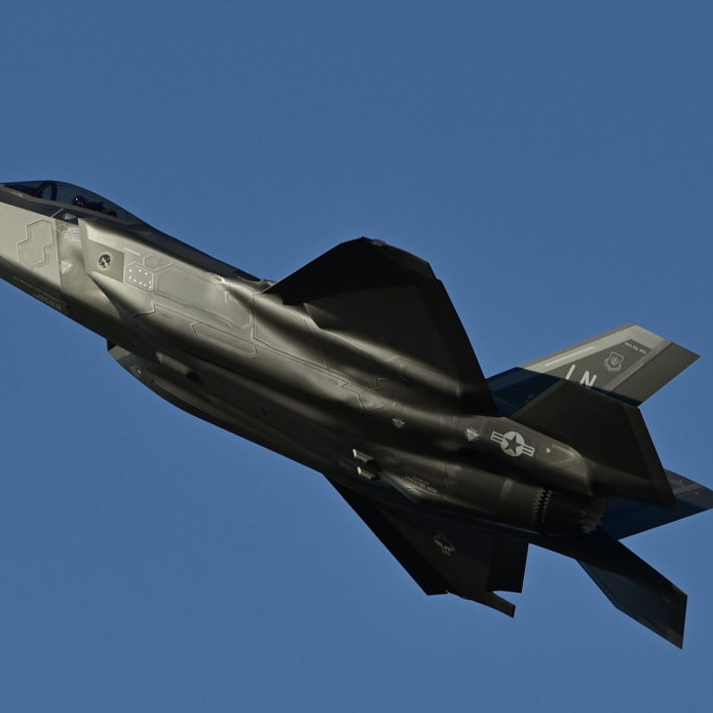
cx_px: 325
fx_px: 10277
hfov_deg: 4.0
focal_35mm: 441
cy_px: 326
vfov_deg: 4.0
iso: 320
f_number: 6.3
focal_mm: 200
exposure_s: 1/1600
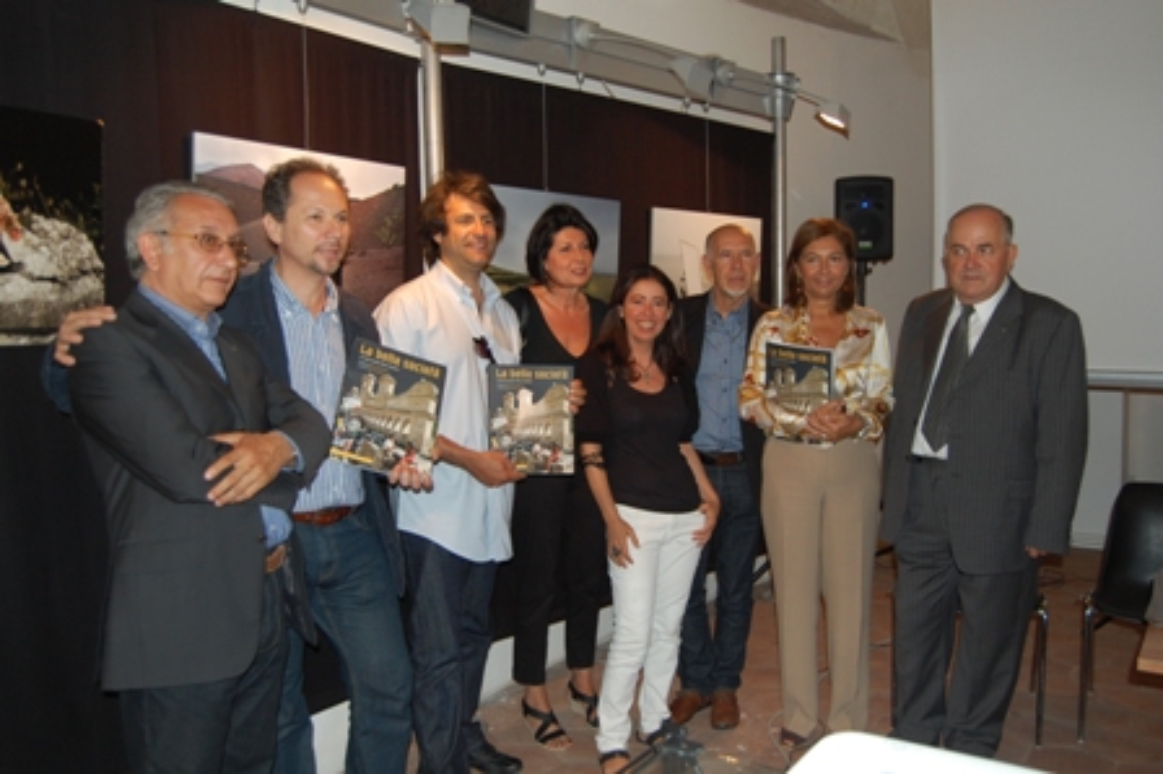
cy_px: 387
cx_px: 582
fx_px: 968
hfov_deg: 62.0
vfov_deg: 43.5
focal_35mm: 30
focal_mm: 20
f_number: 3.8
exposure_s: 1/60
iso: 400
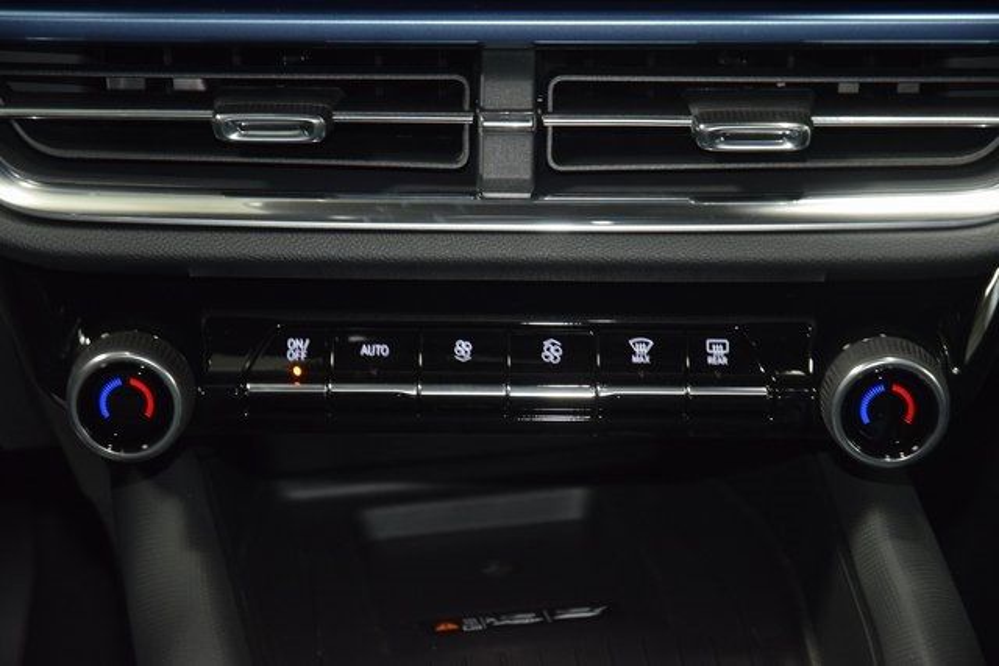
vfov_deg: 13.0
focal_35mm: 105
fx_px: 2914
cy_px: 333
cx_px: 500
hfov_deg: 19.5
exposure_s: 1/30
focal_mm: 70
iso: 2000
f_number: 4.5
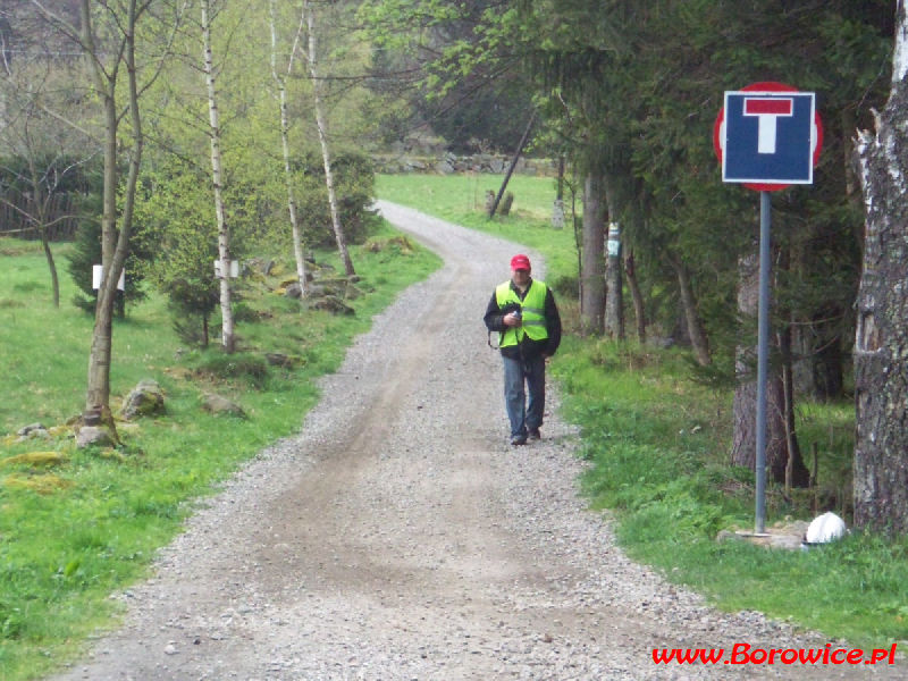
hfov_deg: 16.8
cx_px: 454
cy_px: 340
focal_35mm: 117
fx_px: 3069
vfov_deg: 12.7
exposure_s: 1/250
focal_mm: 19.2
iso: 400
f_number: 4.4
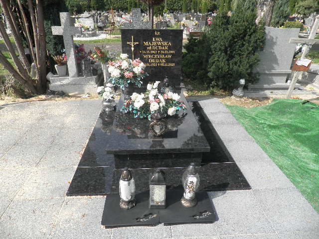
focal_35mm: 24
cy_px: 120
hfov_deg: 71.6
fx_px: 221
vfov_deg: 56.8
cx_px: 160
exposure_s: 1/80
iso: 64
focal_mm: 4.3
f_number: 8.3
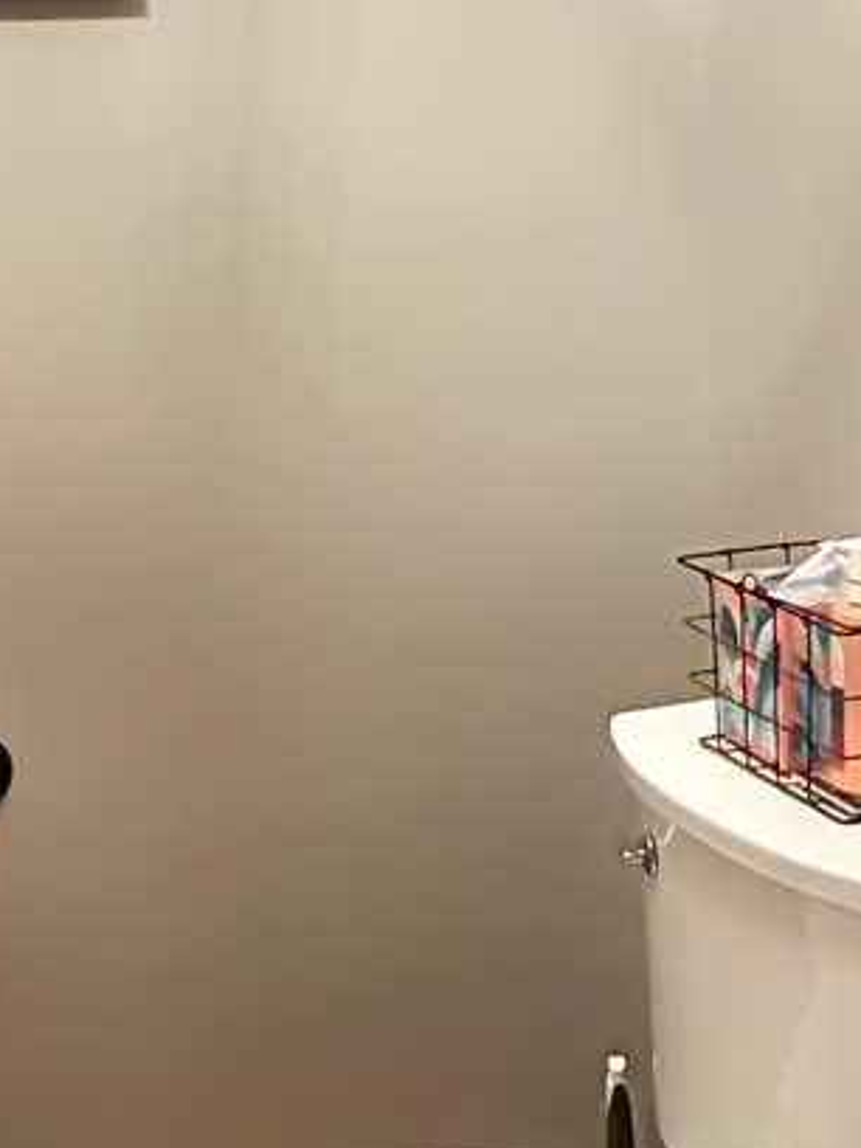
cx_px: 506
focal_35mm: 79
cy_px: 217
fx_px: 2620
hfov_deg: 18.6
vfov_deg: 24.3
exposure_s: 1/60
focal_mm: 2.22
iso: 200
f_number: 2.2
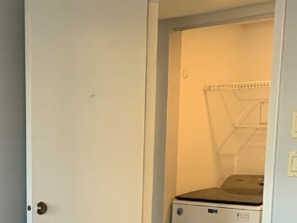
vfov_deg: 16.5
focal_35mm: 84
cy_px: 301
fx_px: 721
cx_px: -39
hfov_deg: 21.9
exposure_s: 1/60
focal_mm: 4.25
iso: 80
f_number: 1.8
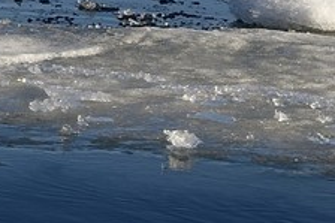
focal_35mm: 243
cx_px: -788
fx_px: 2260
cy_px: 87
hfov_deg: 7.2
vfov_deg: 5.6
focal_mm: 34
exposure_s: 1/250
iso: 200
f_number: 13
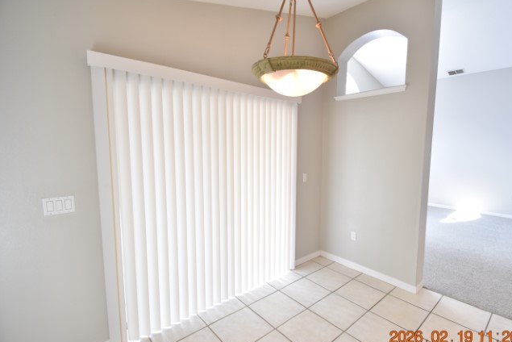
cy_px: 173
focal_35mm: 17
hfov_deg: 92.9
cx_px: 283
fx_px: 242
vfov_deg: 70.5
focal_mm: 10
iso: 800
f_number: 3.5
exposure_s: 1/125
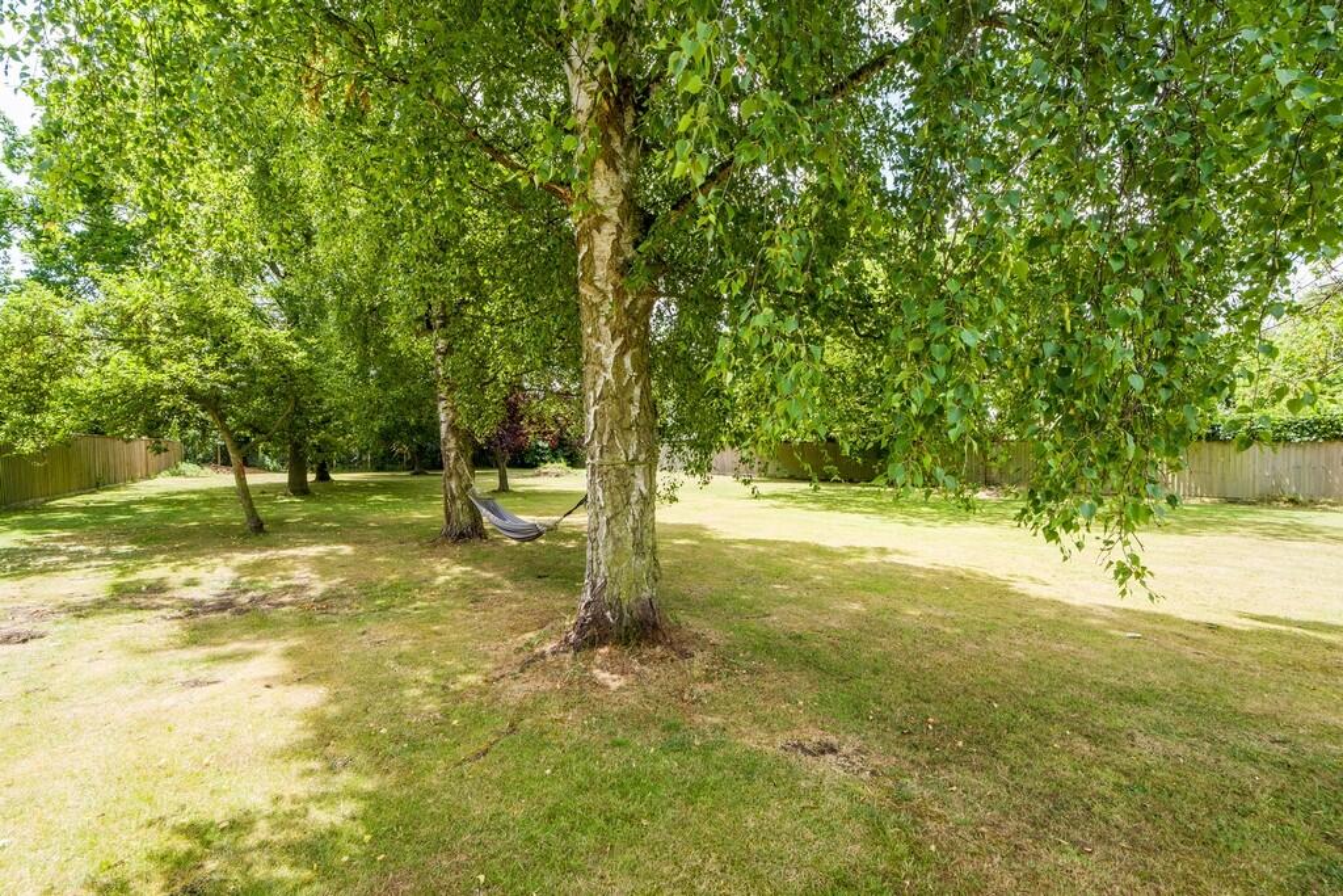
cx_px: 672
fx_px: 560
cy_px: 448
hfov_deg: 100.4
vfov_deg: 77.3
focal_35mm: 15
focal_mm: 10.3
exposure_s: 1/60
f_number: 9
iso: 160
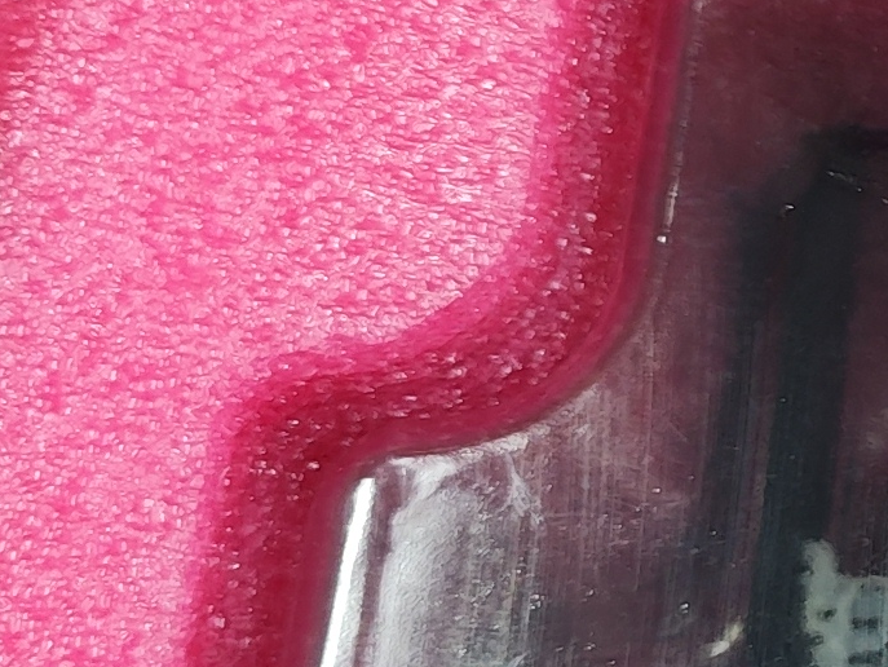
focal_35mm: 143
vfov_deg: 10.4
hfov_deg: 12.3
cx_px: 1745
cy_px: 388
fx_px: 3670
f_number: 1.9
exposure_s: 1/100
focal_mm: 6.92
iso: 359
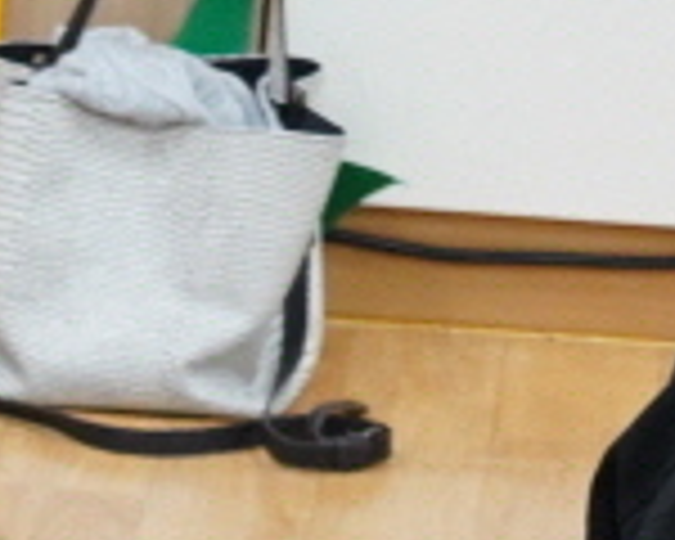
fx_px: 6013
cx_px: -900
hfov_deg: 6.2
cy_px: 1910
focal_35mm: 301
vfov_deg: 4.8
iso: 2500
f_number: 5.6
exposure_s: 1/80
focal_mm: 37
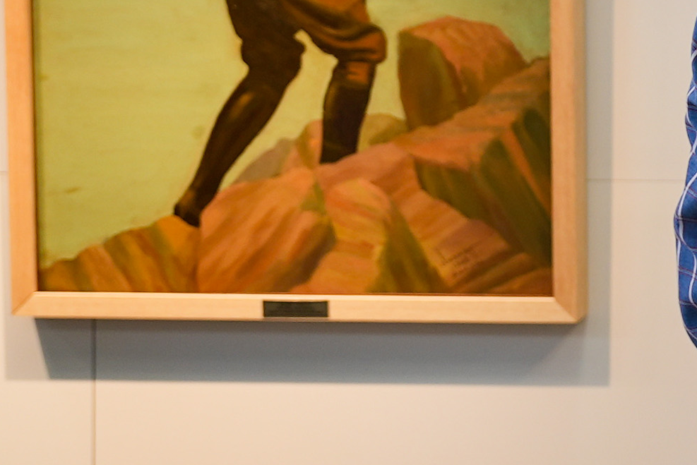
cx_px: 1174
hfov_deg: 13.9
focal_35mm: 134
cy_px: -29
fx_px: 2595
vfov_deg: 10.1
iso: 320
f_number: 2.8
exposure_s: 1/160
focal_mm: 32
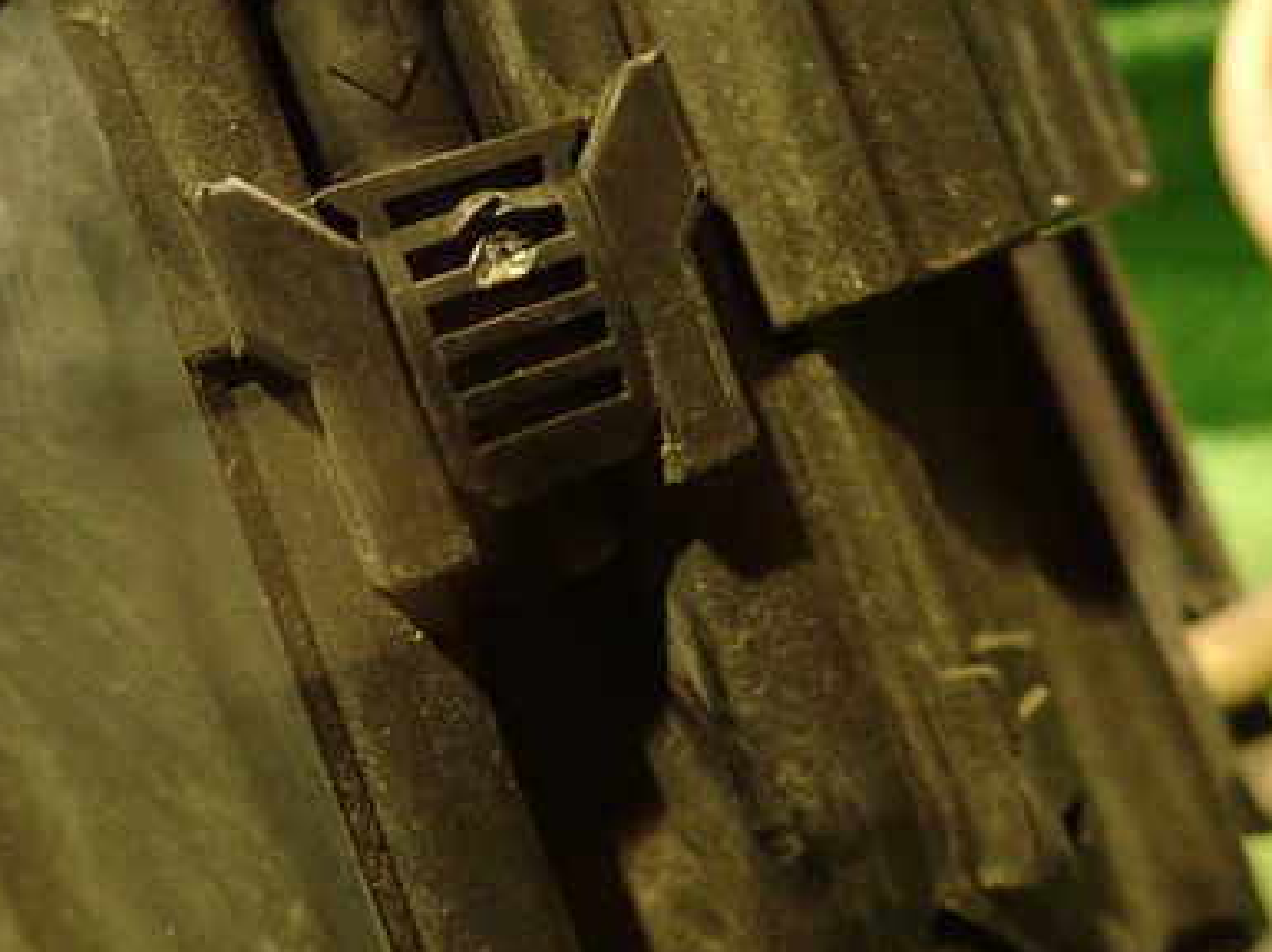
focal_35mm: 39
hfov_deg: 47.5
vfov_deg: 36.6
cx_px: 482
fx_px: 1432
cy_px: 383
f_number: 2
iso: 800
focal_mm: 4.5
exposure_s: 1/30
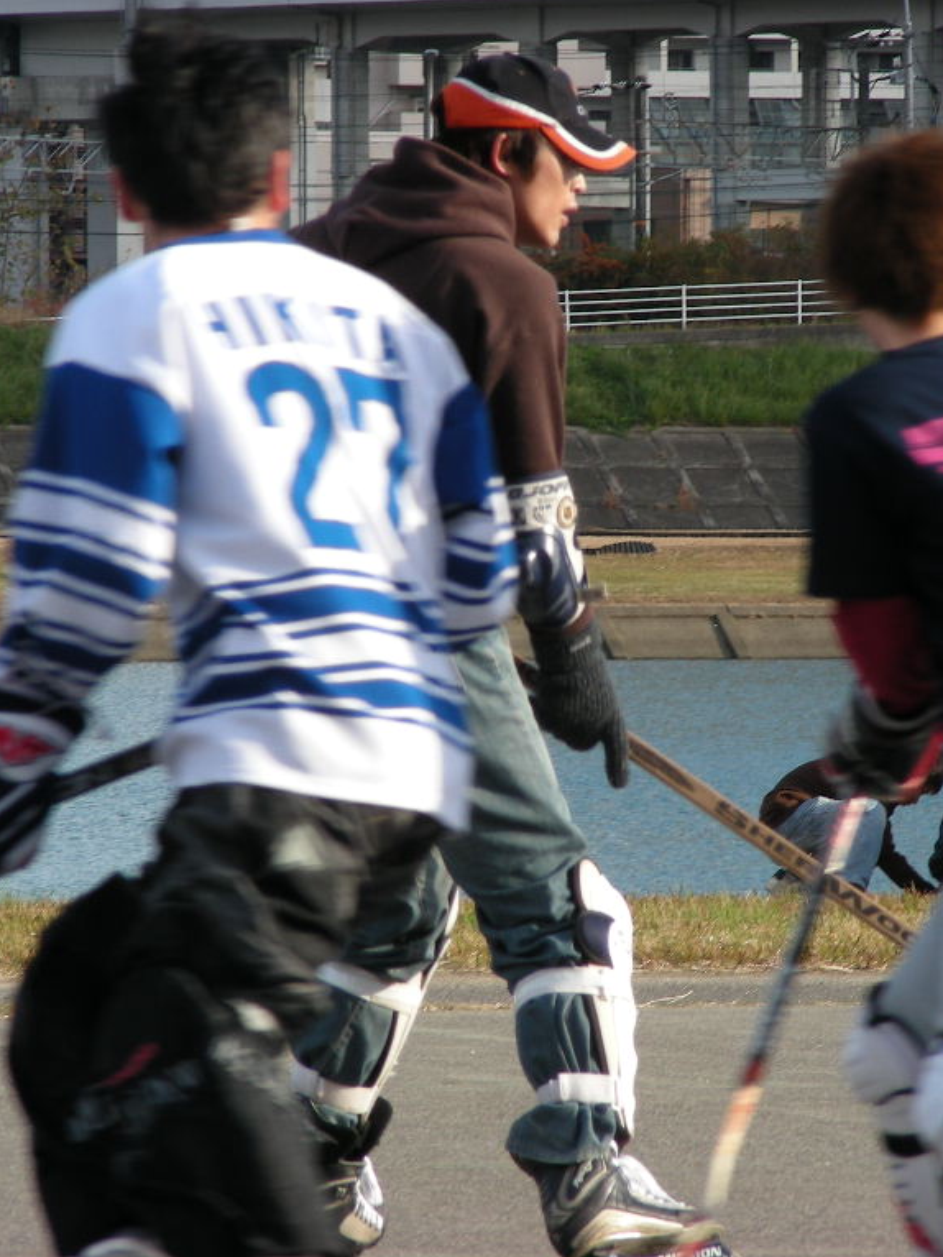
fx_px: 11184
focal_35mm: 308
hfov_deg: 4.8
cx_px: 562
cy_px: 628
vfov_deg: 6.4
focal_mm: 38.3
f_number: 4
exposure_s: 1/197
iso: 50
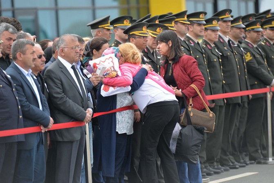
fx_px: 2284
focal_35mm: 300
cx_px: 137
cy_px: 92
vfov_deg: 4.6
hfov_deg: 6.9
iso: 400
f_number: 5
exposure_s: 1/1600
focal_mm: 300
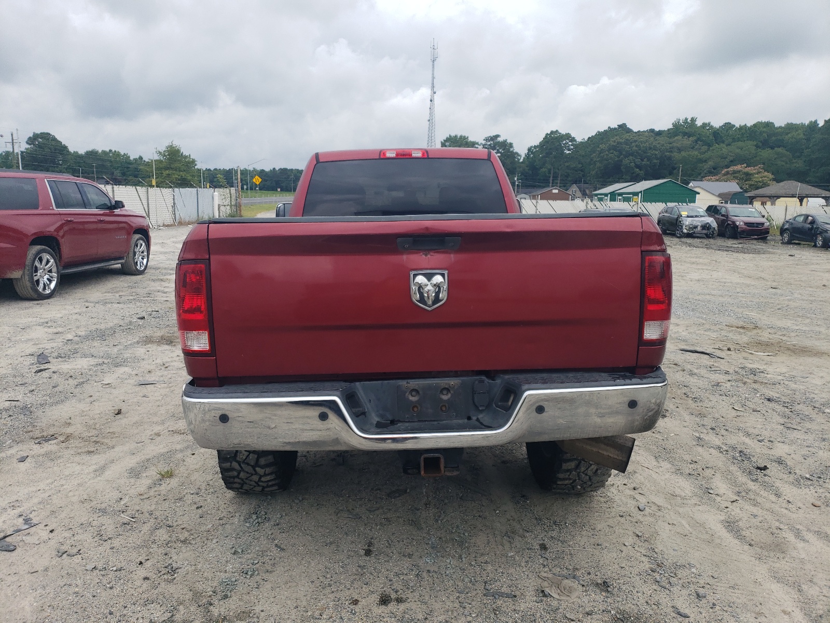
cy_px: 312
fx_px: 623
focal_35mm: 26
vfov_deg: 53.1
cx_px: 415
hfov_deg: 67.3
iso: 50
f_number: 1.5
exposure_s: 1/1429
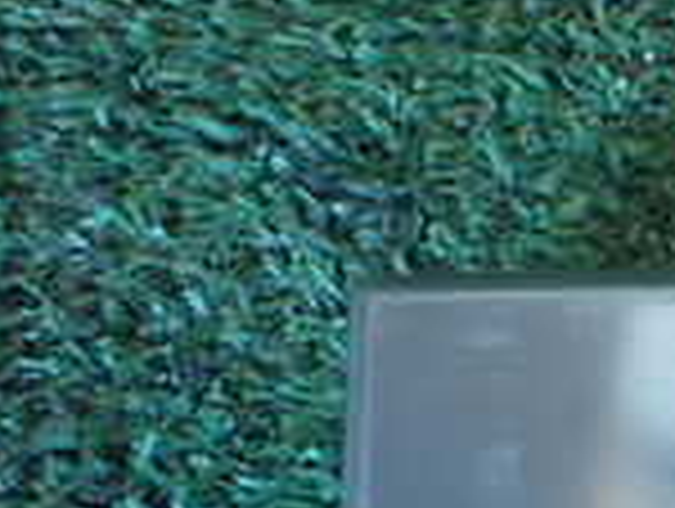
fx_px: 2344
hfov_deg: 14.7
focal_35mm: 120
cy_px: 670
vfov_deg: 12.0
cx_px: 1156
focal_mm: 5.4
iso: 800
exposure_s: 1/40
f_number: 2.3
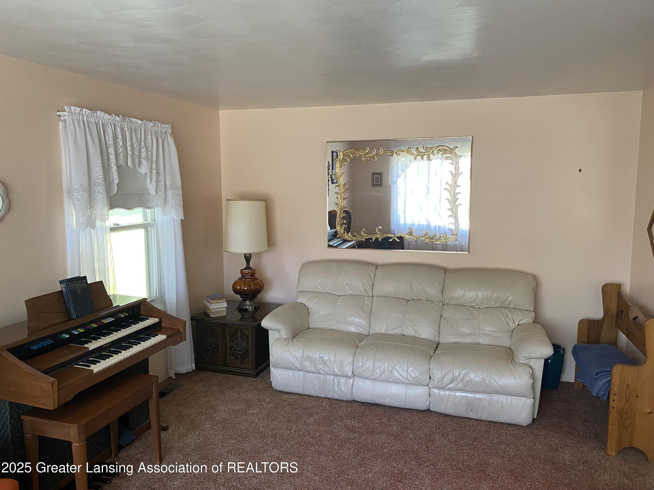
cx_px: 327
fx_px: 491
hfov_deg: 67.3
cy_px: 245
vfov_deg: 53.1
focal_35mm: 26
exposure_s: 1/60
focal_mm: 4.25
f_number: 1.8
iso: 250
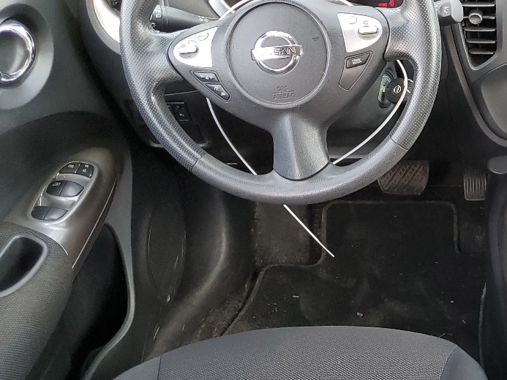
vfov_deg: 24.1
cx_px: 568
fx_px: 879
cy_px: 294
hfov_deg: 28.9
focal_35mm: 60
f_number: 1.5
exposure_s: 1/120
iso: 78
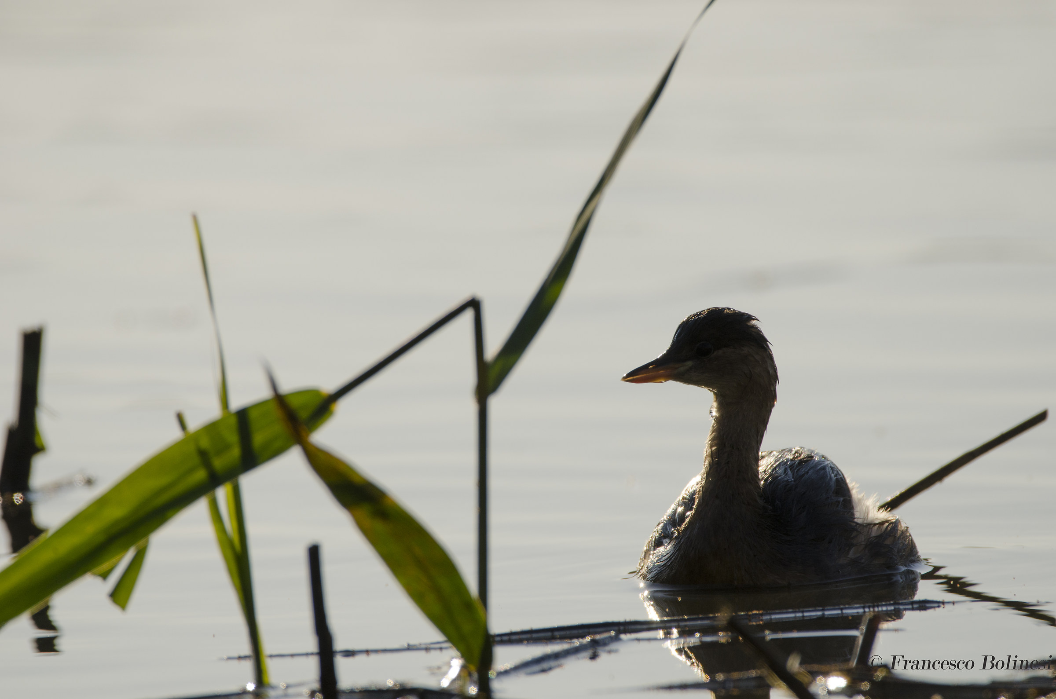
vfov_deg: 1.5
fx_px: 26342
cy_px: 350
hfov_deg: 2.3
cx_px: 528
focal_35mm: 900
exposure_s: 1/1250
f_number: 8
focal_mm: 600
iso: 125
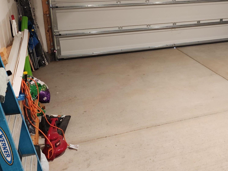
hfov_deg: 38.9
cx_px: 183
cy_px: 45
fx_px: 310
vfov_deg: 30.4
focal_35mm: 47
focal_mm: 6.4
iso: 500
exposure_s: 1/40
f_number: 1.8
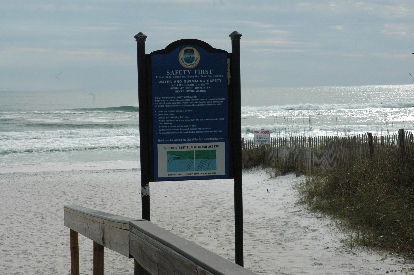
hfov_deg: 26.0
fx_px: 896
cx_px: 207
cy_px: 138
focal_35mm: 78
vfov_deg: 17.5
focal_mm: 52
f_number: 14
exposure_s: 1/800
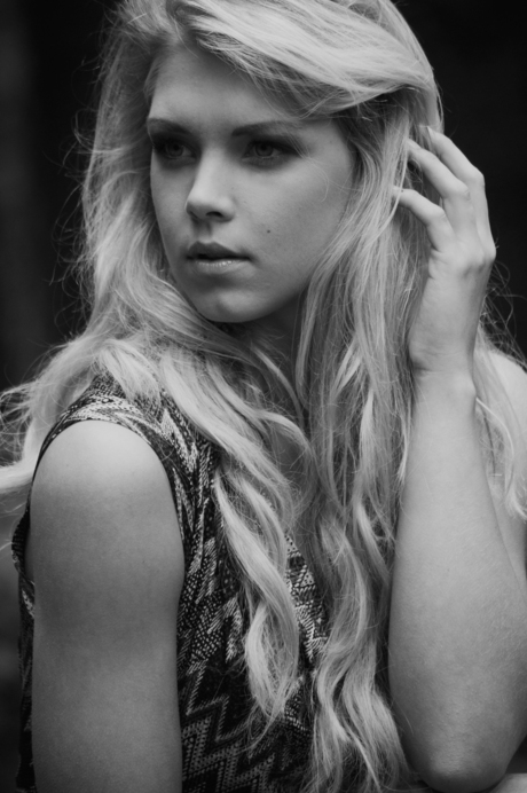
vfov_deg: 7.6
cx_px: 264
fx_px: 5940
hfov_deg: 5.1
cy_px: 396
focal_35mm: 270
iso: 500
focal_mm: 180
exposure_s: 1/125
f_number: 5
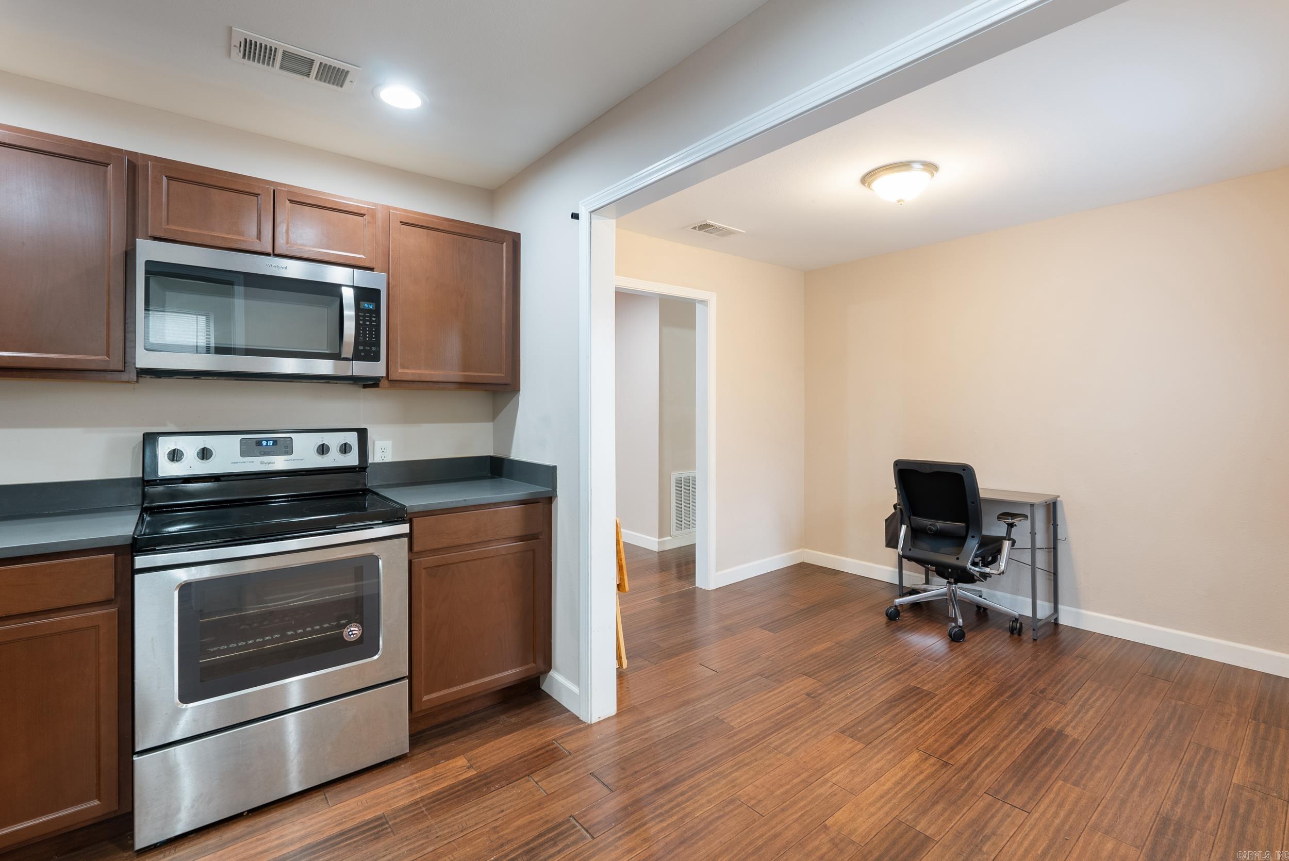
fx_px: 573
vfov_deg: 73.8
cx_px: 644
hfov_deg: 96.7
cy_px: 430
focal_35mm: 16
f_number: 8
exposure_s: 1.6
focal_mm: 16
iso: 250
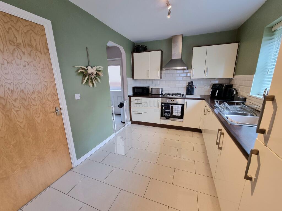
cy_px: 106
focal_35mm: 13
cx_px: 141
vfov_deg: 89.9
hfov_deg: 106.2
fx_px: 106
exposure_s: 1/50
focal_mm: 2.2
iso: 250
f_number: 2.2
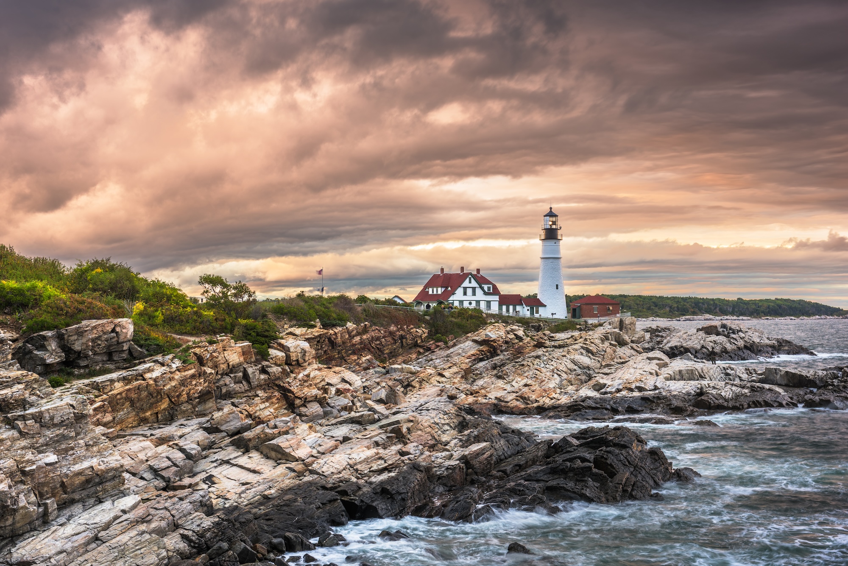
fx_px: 1225
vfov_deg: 26.0
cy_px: 283
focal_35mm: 52
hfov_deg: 38.2
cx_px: 424
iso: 100
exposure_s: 1
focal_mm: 52
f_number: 8
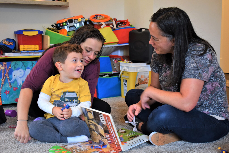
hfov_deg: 38.9
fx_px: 324
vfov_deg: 26.5
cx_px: 114
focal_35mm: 51
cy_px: 76
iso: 1000
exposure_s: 1/60
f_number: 4.5
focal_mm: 34
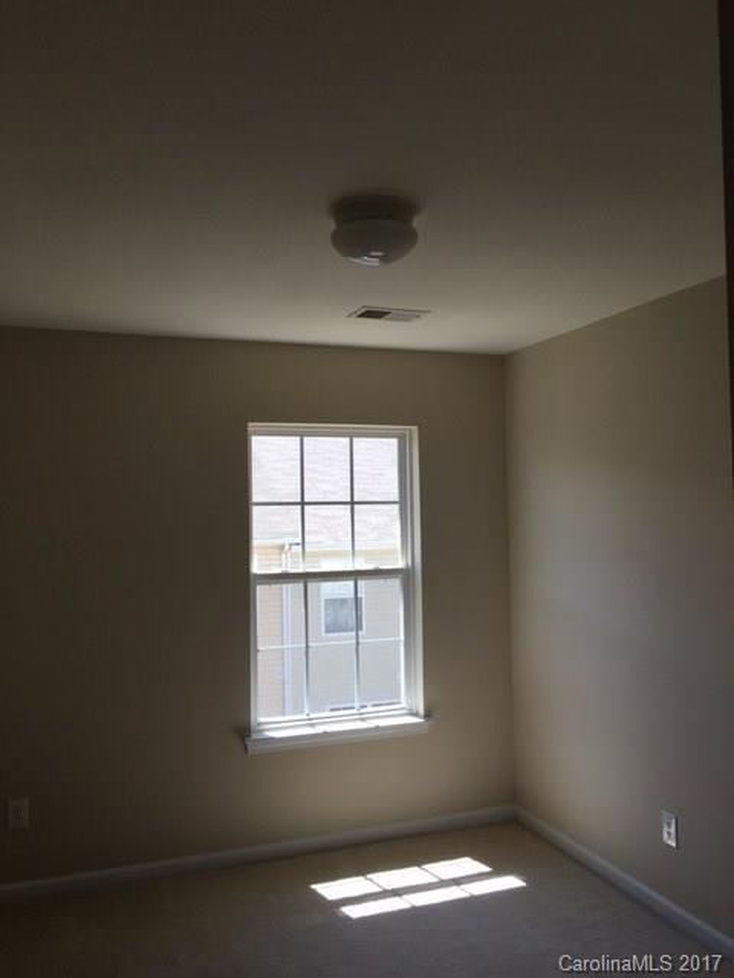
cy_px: 489
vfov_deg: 61.7
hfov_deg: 48.2
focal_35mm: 29
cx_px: 367
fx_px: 820
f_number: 2.2
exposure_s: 1/222
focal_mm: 4.15
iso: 25
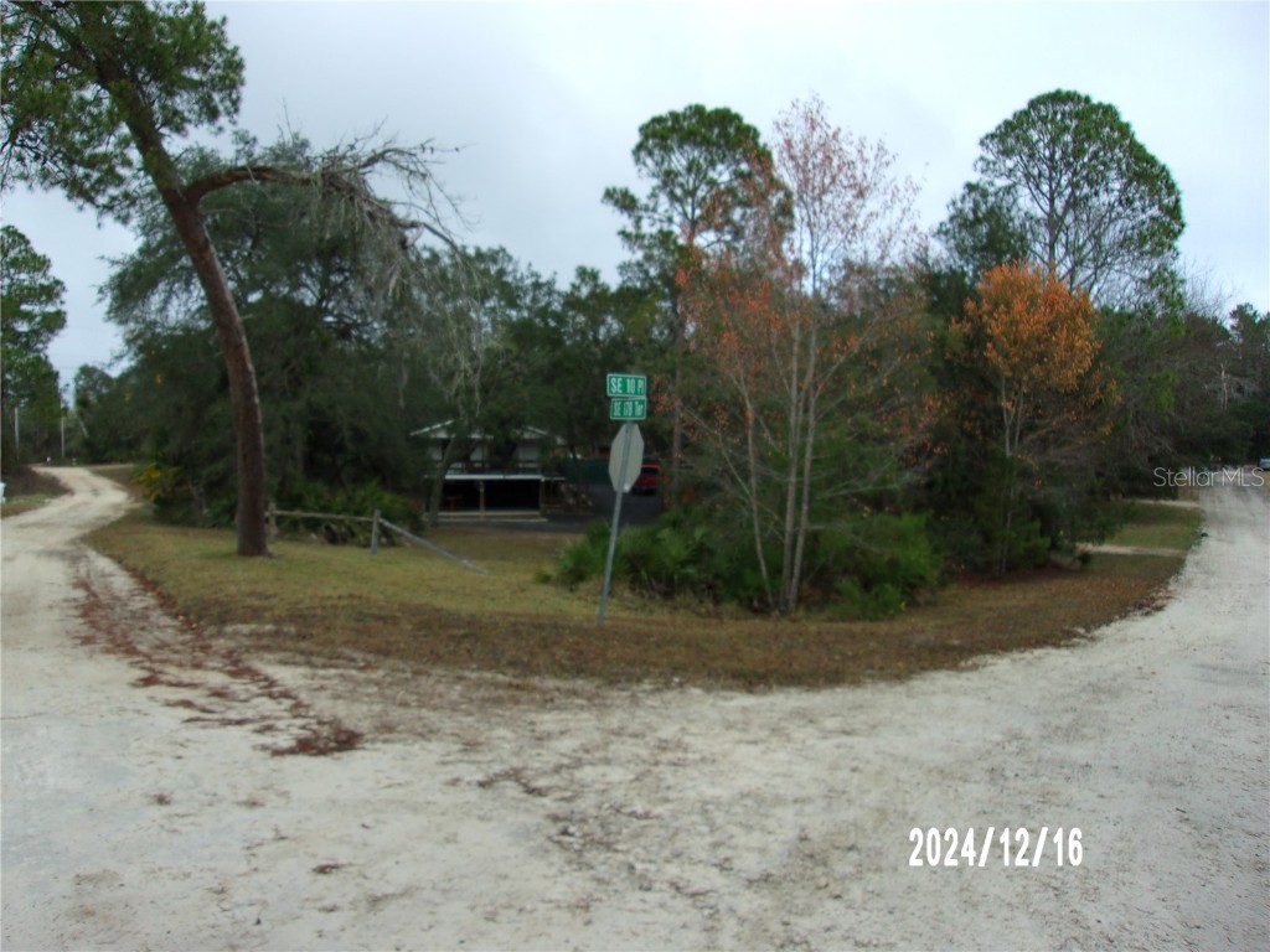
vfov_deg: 51.4
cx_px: 635
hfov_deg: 65.3
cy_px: 476
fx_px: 991
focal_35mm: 27
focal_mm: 4.9
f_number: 3
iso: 80
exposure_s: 1/280
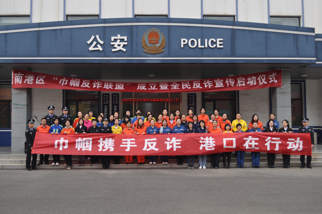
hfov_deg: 49.6
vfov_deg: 34.1
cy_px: 107
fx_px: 348
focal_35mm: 39
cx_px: 161
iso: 200
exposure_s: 1/125
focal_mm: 26
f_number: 5.6
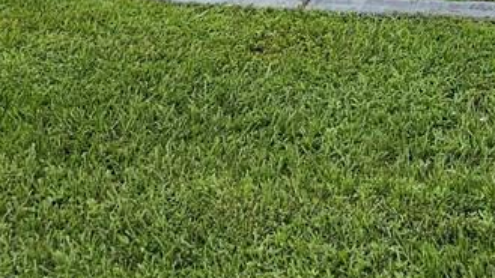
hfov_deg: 25.4
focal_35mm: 78
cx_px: 528
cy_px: -254
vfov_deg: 13.5
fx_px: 1024
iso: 20
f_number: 1.7
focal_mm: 6.3
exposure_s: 1/1199
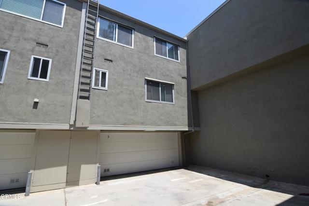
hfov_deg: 95.0
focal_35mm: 16
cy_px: 103
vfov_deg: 72.1
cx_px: 154
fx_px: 142
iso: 200
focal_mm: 11
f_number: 9
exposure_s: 1/320
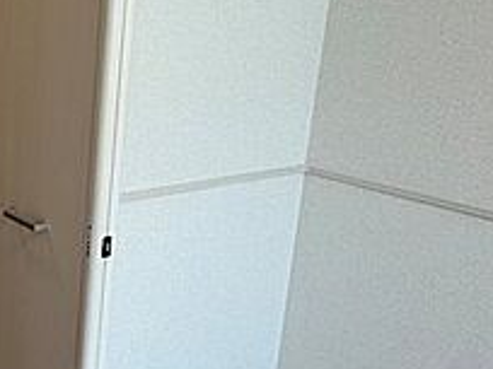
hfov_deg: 35.8
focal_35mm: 44
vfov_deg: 32.7
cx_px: -63
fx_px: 627
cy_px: 137
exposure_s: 1/99
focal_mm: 2.22
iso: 125
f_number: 2.2
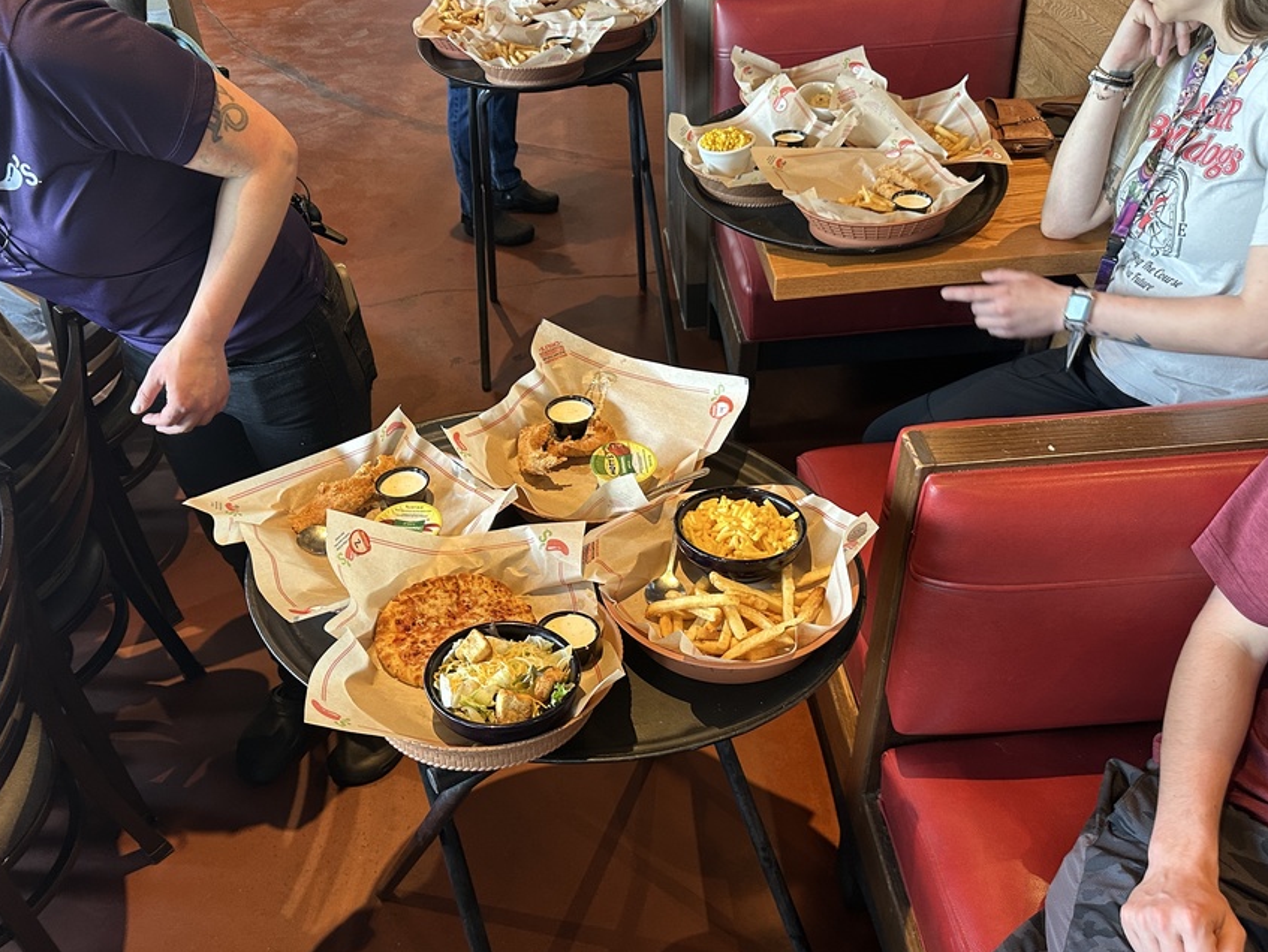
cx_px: 612
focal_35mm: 29
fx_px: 1063
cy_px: 548
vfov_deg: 48.1
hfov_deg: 61.6
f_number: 1.78
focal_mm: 6.86
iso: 250
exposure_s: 1/60
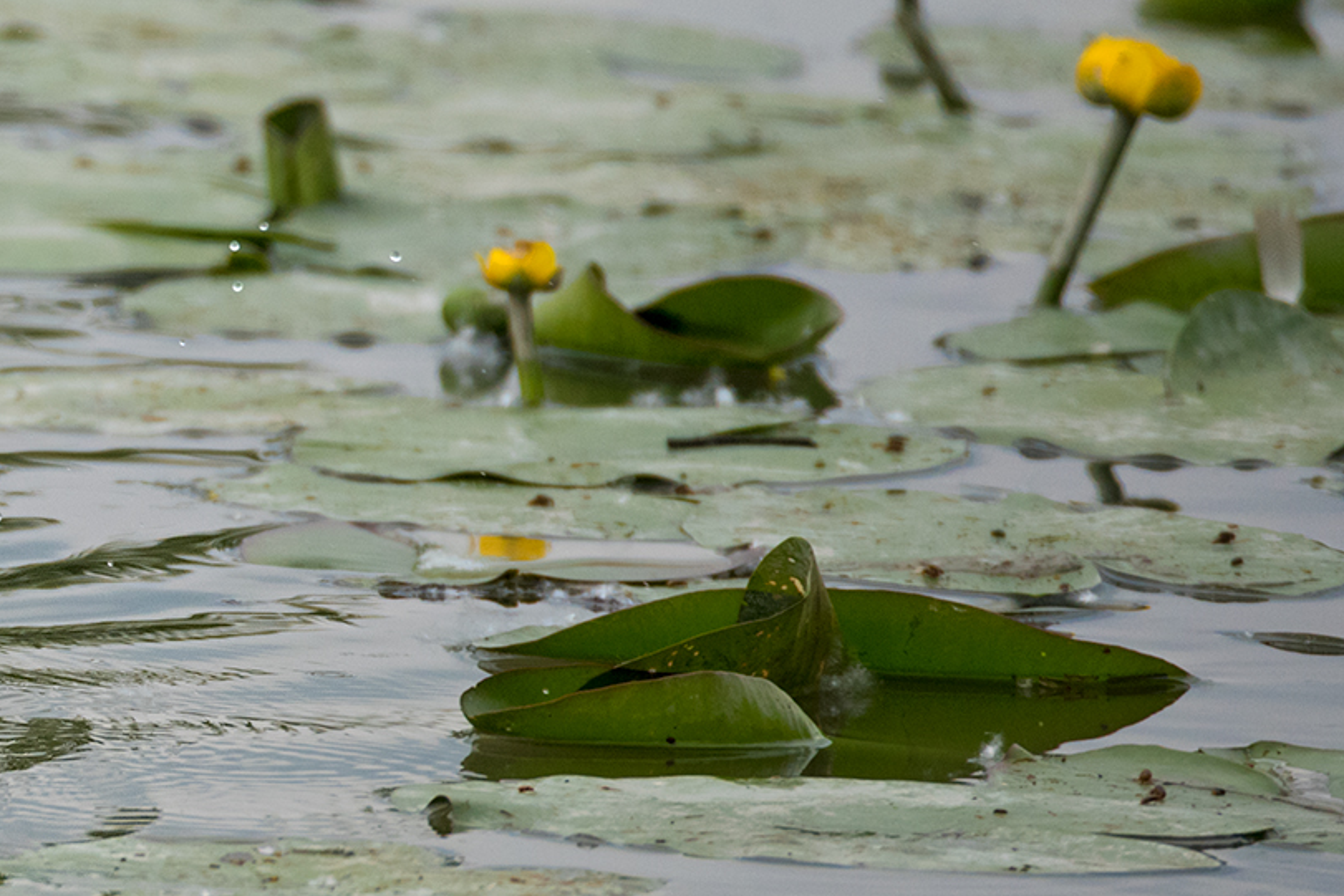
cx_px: -302
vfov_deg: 0.9
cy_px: 228
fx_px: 55259
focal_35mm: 1480
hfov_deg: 1.4
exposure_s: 1/2000
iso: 720
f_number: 7.1
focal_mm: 600
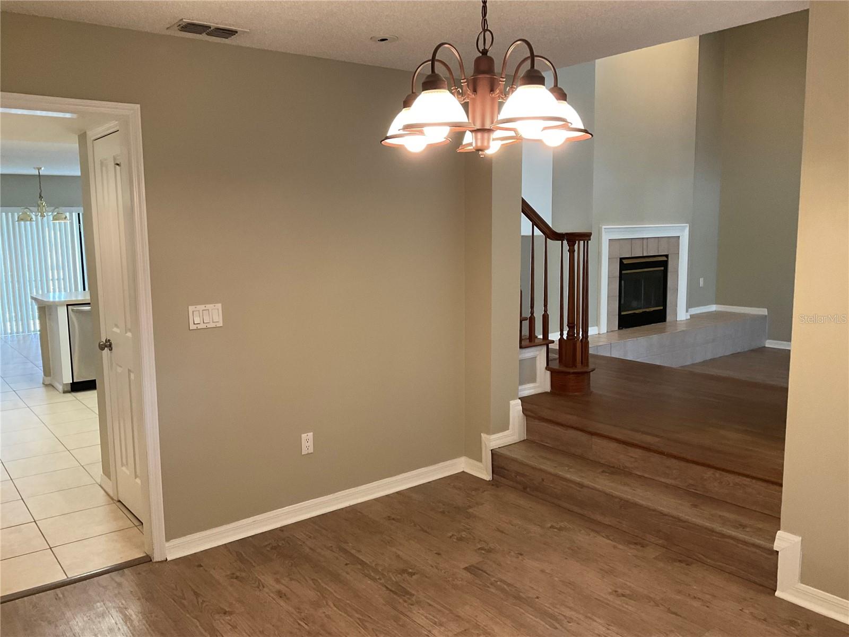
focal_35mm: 29
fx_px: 711
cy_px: 318
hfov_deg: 61.7
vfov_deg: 48.2
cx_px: 424
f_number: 1.8
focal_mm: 3
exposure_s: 1/60
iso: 100
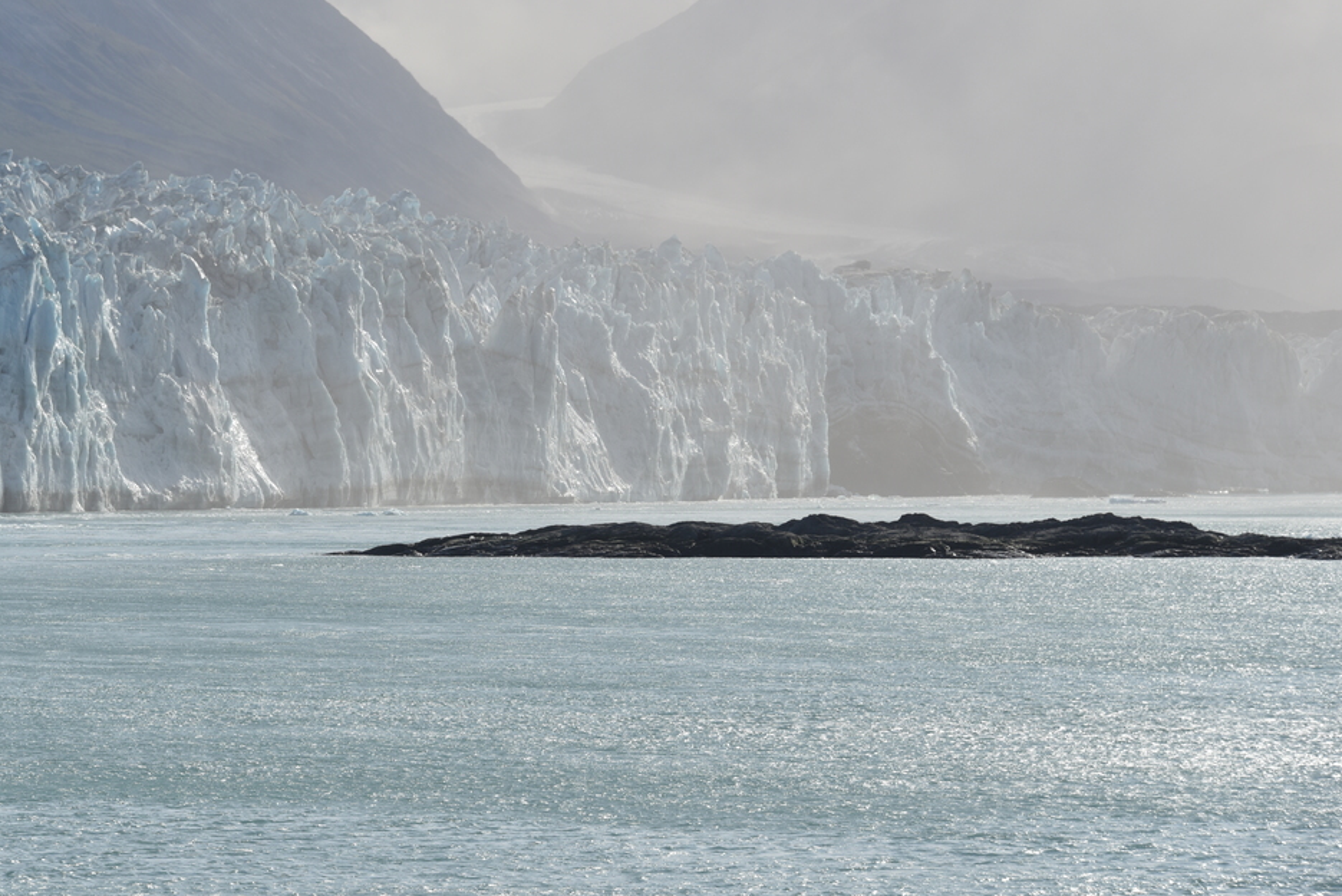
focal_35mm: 219
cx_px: 448
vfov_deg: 6.3
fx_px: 8166
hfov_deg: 9.4
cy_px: 307
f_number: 9
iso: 100
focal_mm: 160
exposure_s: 1/320
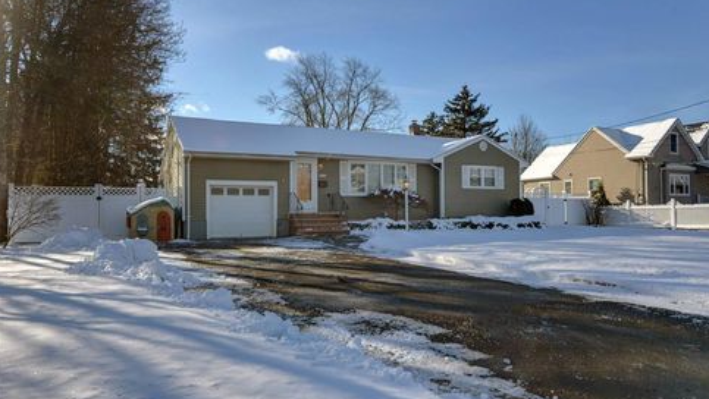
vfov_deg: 44.4
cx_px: 363
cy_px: 208
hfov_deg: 71.9
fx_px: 489
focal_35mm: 26
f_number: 9
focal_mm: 24
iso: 200
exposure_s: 1/640
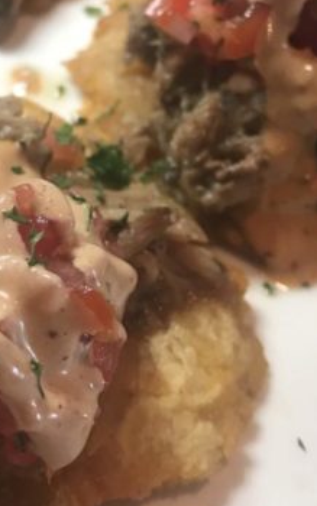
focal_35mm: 60
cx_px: 119
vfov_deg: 33.4
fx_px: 829
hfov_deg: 21.6
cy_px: 129
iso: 40
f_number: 1.8
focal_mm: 3.99
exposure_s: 1/24
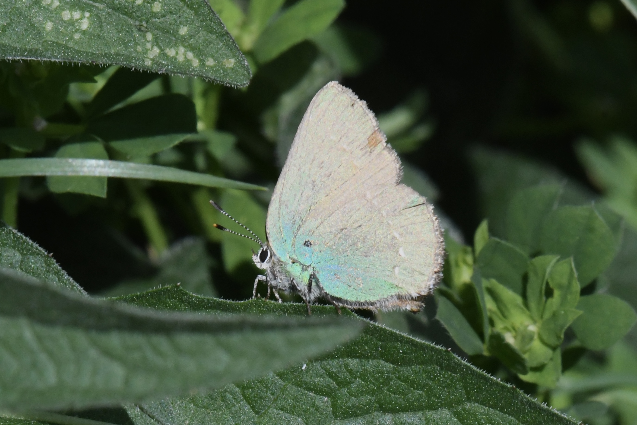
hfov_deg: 3.3
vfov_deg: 2.2
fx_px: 11147
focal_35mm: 630
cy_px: 212
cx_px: 318
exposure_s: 1/1000
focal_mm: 420
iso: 2000
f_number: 20
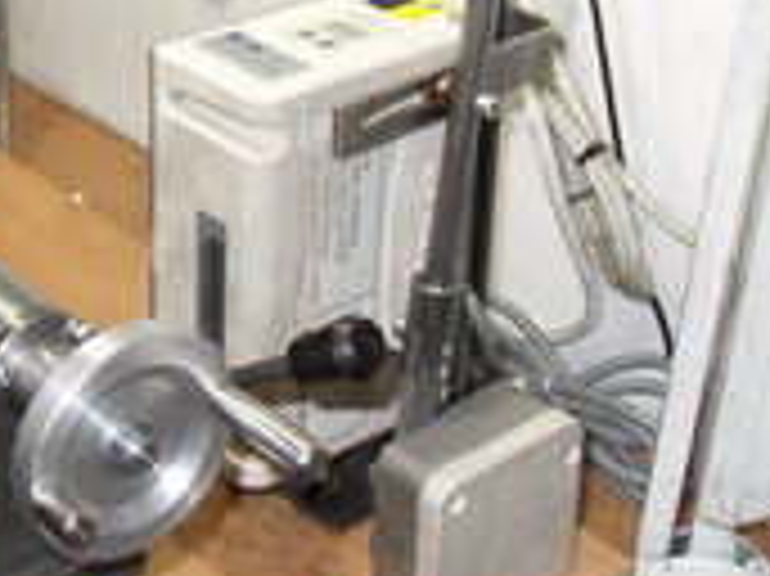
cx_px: 189
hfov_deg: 23.6
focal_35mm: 82
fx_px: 1823
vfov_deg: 17.8
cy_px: 130
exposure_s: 1/45
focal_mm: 6.3
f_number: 3.5
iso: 400
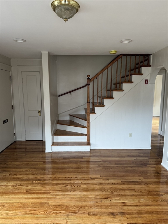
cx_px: 84
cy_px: 112
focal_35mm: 24
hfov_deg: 56.8
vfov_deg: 71.6
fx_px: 155
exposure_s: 1/65
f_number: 1.78
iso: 200
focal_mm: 6.76
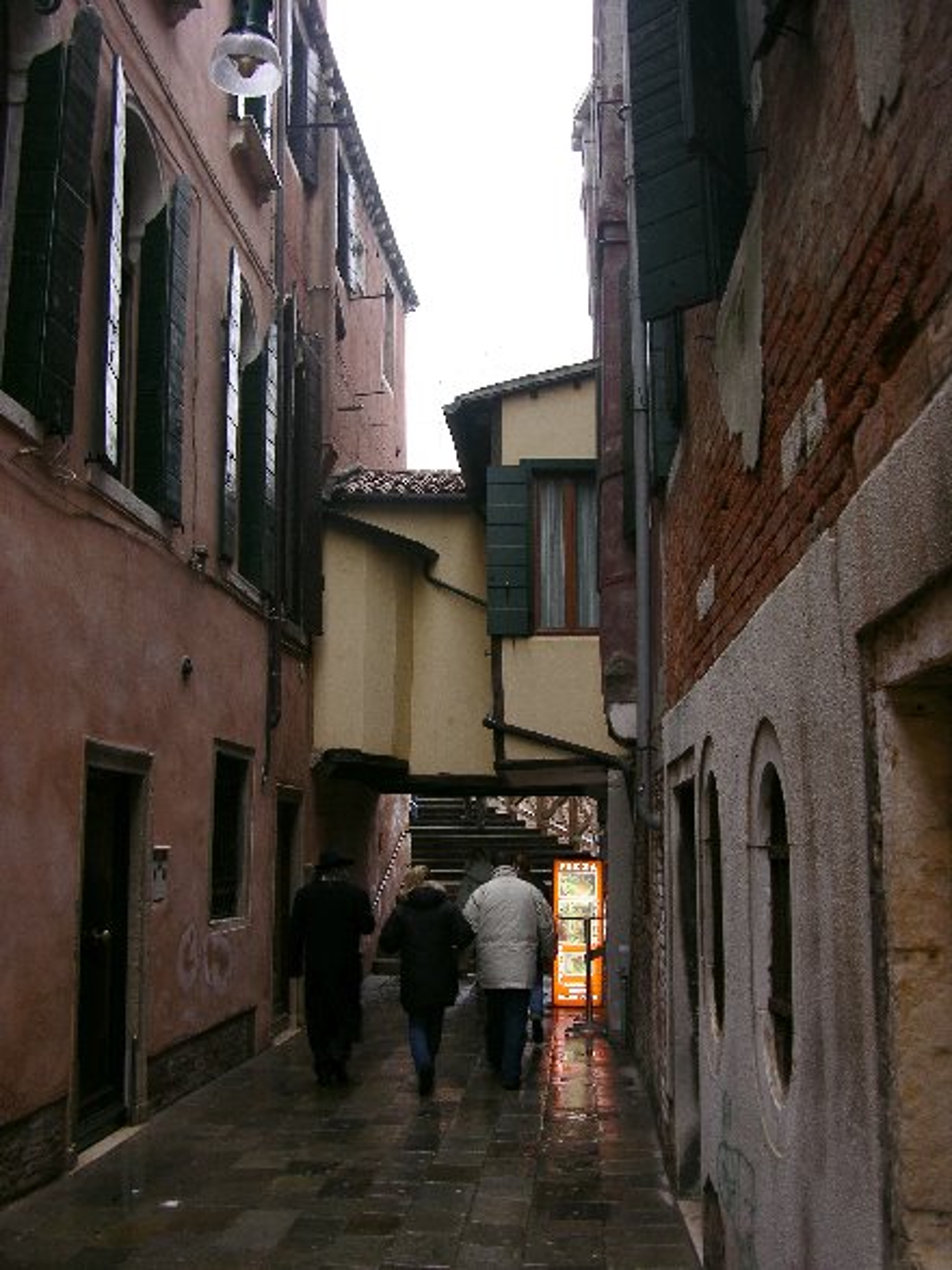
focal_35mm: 35
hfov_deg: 40.7
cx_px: 476
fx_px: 1284
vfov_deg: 52.6
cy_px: 635
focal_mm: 8.9
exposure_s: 1/23.3
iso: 50
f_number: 3.2
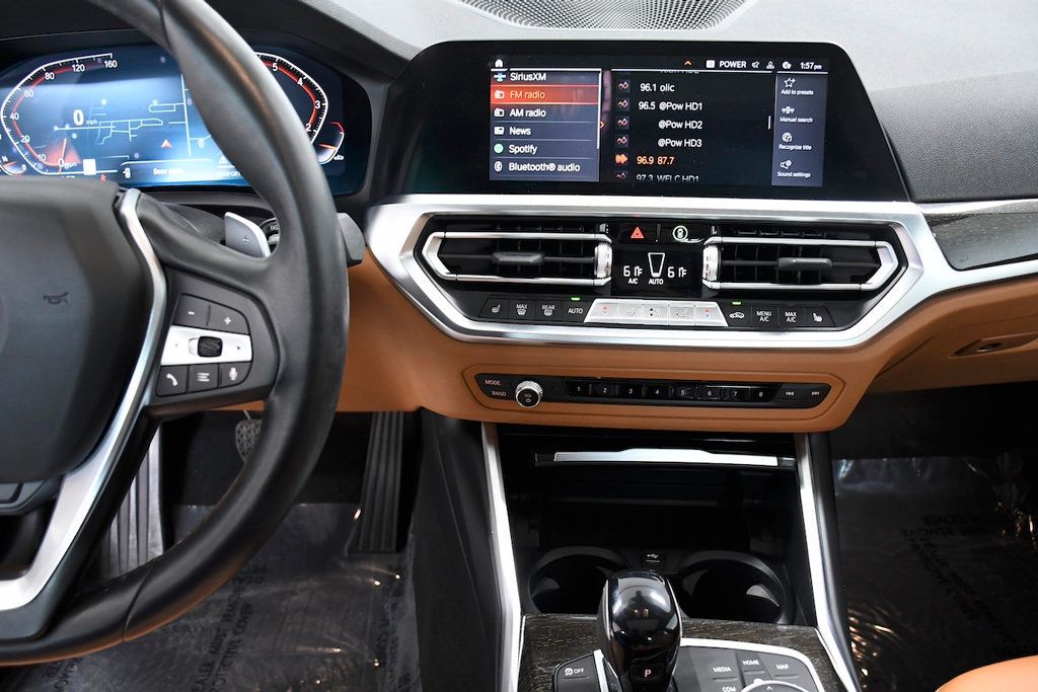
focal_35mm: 30
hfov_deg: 61.9
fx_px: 865
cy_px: 346
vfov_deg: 43.6
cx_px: 519
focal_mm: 20
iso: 2500
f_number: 5
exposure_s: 1/100
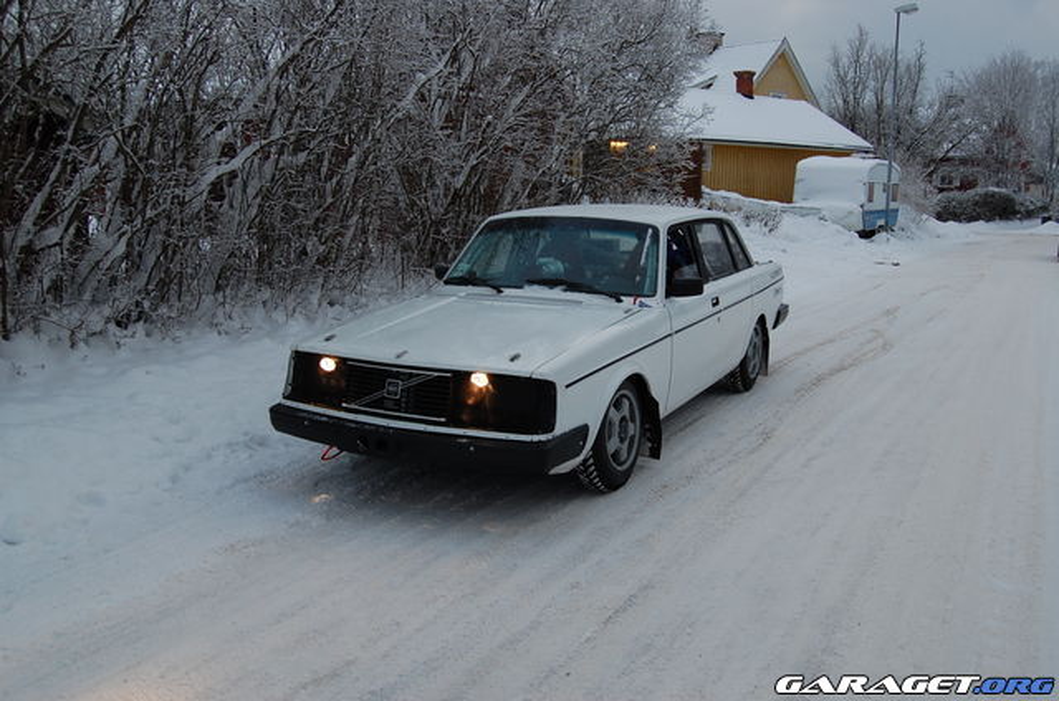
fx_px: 881
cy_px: 350
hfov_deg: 62.0
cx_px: 530
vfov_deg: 43.4
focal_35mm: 30
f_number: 5.6
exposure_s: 1/125
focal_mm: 20
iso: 360
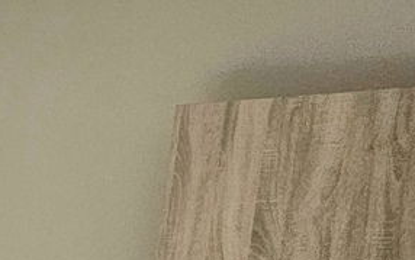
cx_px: -699
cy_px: 430
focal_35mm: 77
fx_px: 871
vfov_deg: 15.2
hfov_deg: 13.2
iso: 50
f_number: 2.2
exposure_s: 1/417
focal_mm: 2.2
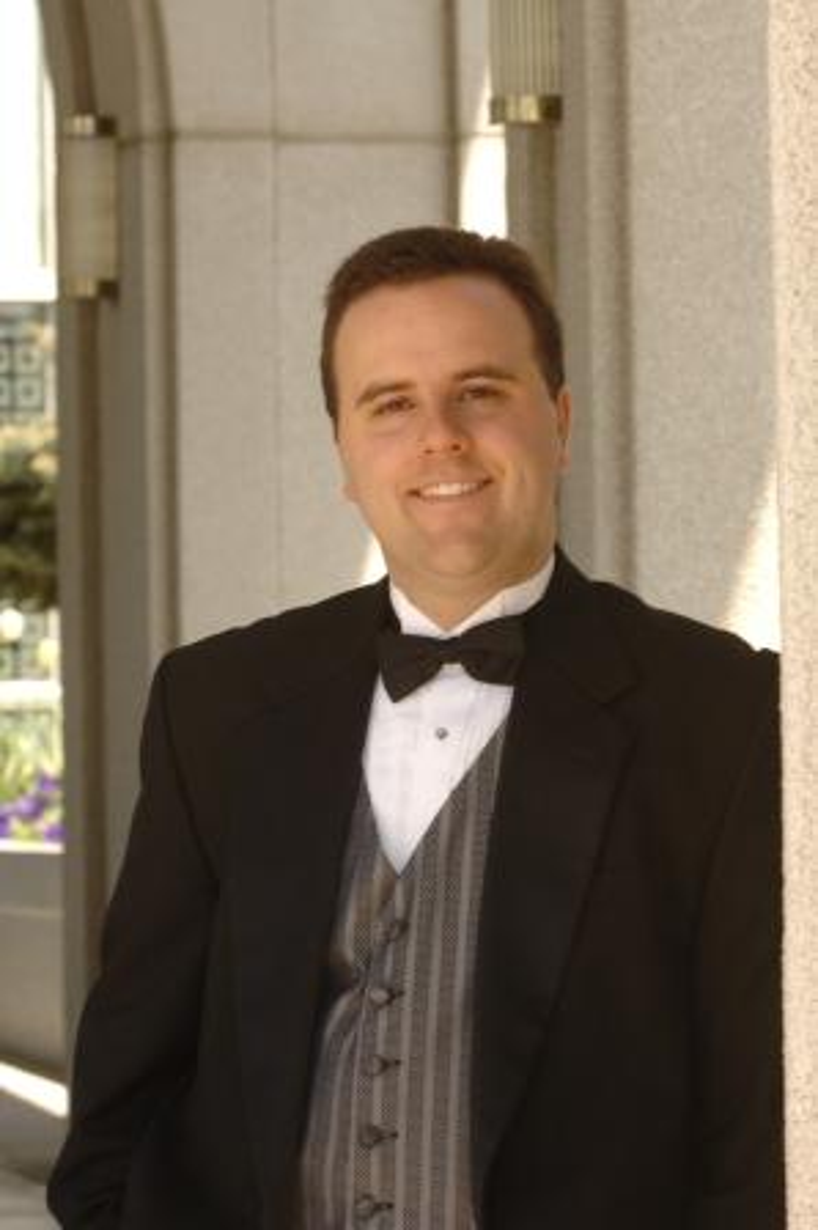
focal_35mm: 180
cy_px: 615
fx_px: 6144
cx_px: 409
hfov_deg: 7.6
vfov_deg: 11.4
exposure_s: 1/100
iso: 250
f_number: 13
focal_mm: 120
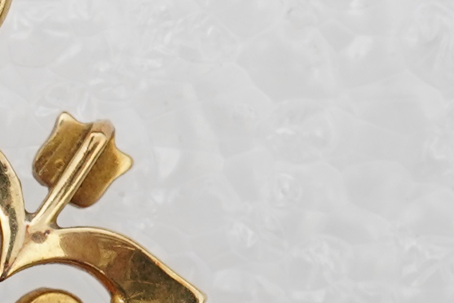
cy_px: 352
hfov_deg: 9.1
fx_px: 2775
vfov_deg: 6.2
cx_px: -279
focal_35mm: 220
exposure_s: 1/125
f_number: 18
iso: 640
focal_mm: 30
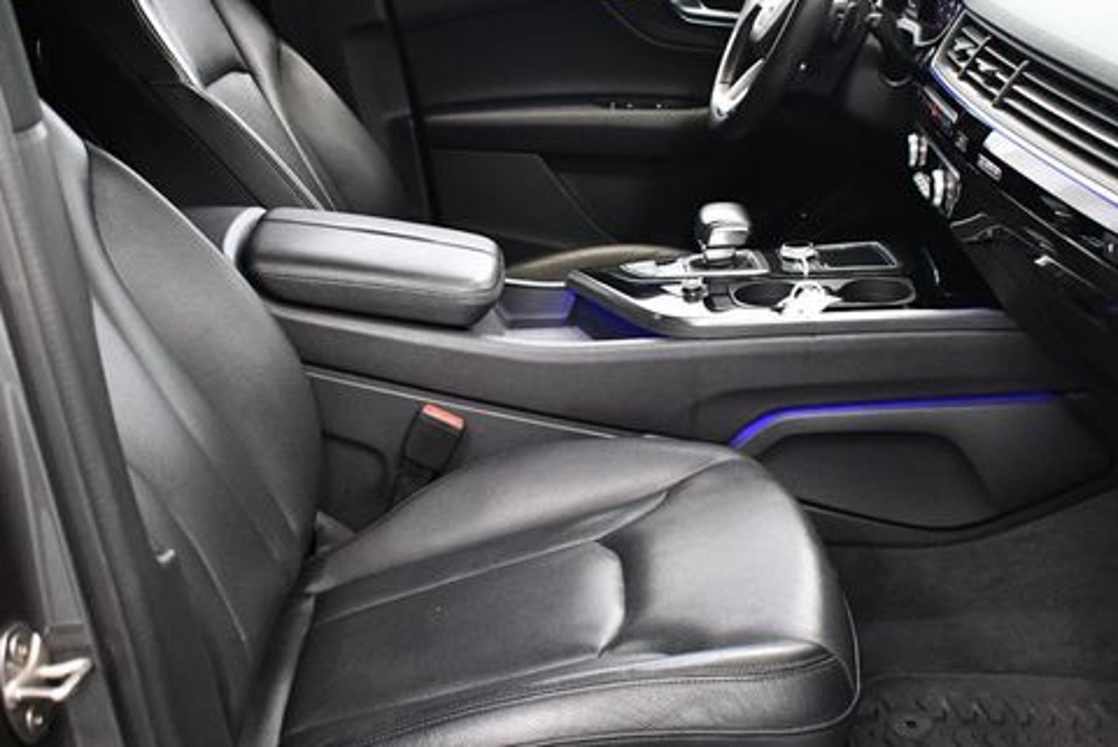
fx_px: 1492
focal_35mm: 48
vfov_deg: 28.1
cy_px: 377
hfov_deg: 41.1
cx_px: 599
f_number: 3.5
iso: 3200
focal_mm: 18
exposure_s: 1/100
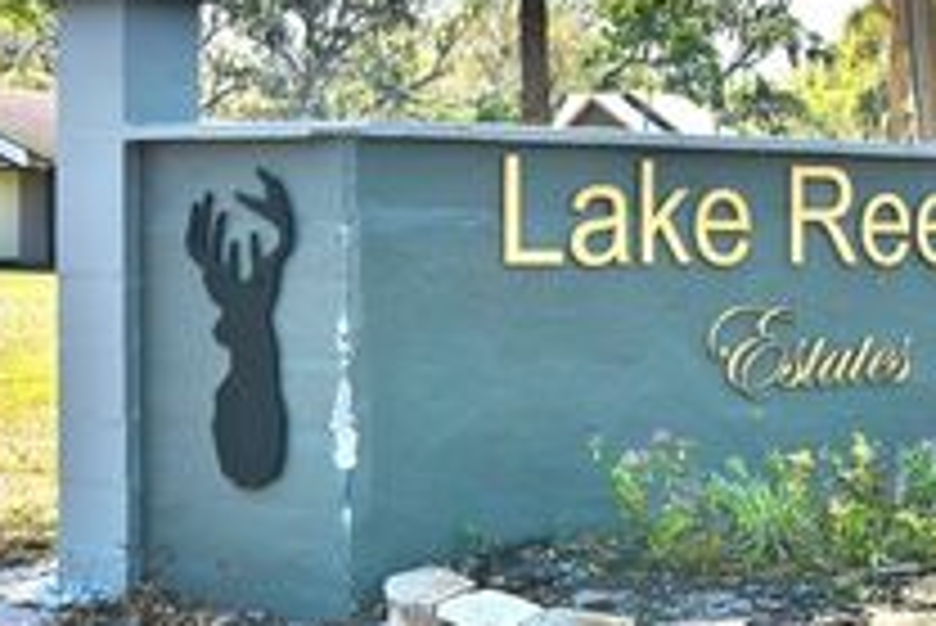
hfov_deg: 27.9
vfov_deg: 18.9
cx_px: 621
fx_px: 1873
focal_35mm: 72
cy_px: 214
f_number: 9
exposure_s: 1/250
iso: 100
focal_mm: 20
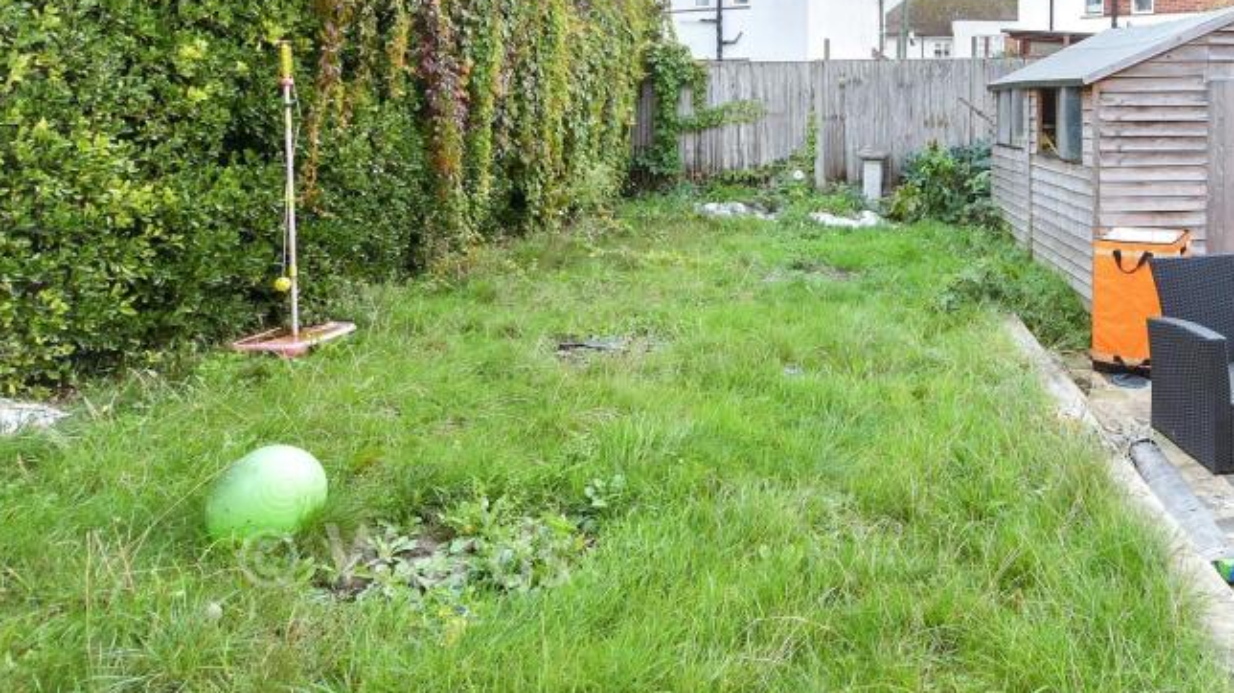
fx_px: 818
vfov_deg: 43.1
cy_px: 108
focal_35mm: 25
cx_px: 876
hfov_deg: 70.6
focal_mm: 10
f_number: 8
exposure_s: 1/40
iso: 160
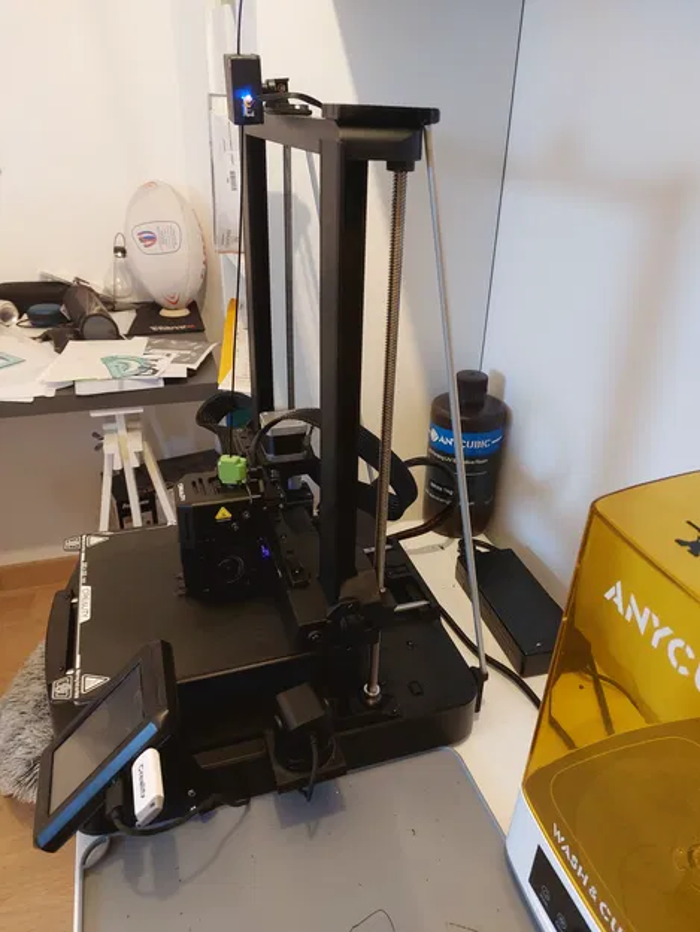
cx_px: 350
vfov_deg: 71.6
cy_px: 466
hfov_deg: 56.8
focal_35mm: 24
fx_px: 647
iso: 500
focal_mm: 5.23
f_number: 1.8
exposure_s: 1/33
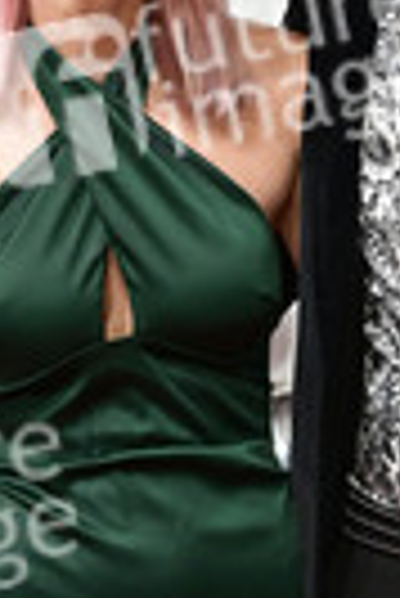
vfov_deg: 13.9
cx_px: 337
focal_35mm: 147
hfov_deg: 9.3
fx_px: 2443
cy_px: 306
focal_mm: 49
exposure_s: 1/200
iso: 1600
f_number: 5
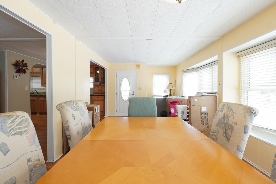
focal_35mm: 16
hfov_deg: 95.0
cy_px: 92
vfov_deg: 72.0
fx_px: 126
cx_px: 138
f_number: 5.6
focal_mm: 11
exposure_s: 1/30
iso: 400
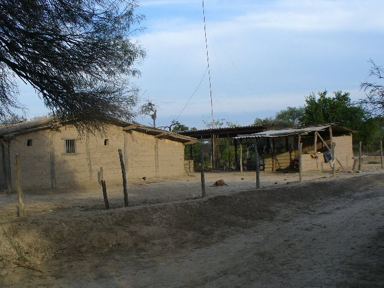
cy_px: 144
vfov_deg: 33.6
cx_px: 192
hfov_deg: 43.9
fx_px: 477
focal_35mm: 43
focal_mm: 6.1
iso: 80
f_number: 5.6
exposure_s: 1/200
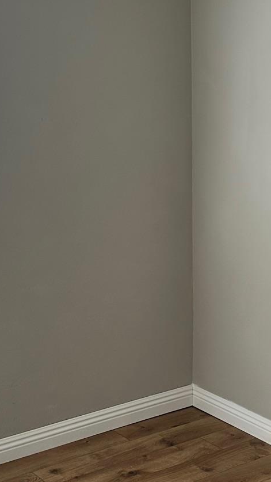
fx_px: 817
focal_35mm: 64
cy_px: 201
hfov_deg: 18.8
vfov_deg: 32.8
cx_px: 177
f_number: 1.78
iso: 160
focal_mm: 6.86
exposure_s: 1/121
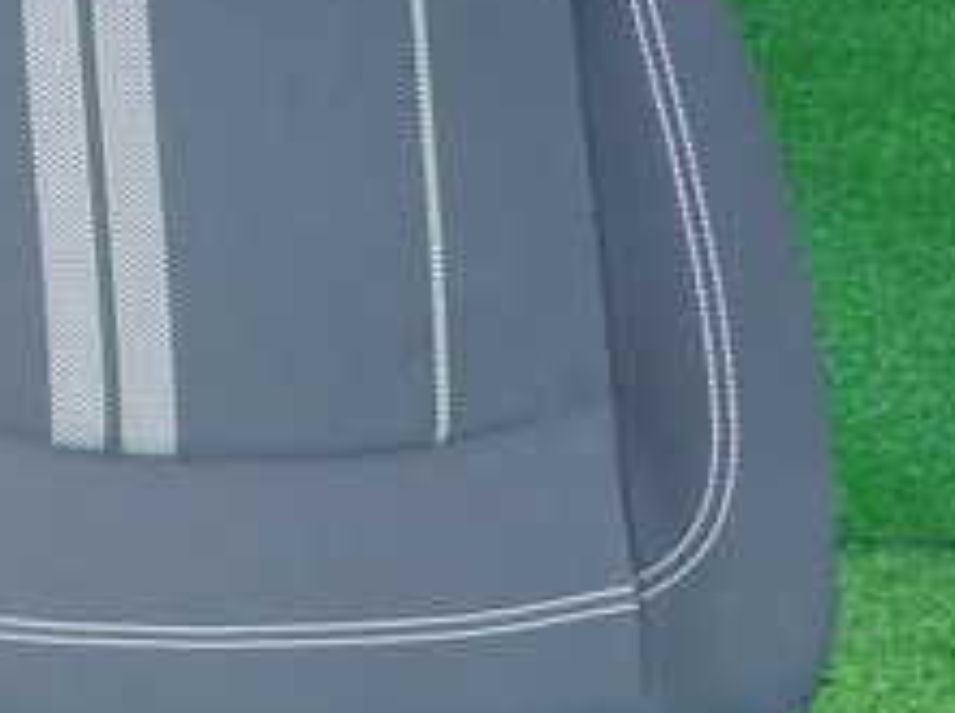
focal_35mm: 68
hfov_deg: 24.6
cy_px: 423
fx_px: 1873
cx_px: -311
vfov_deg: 21.5
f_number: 2
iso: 200
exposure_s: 1/50
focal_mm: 4.5
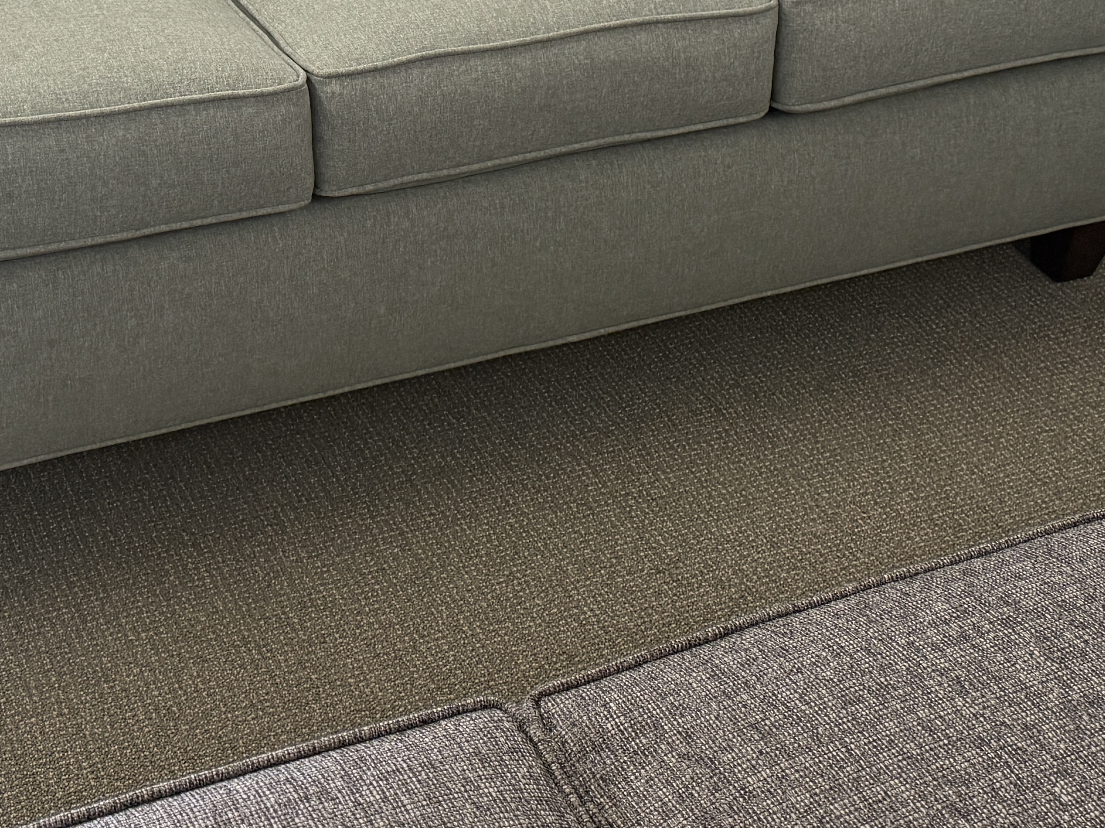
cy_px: 86
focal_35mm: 62
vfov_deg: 23.1
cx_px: 362
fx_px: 1979
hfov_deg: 30.9
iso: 320
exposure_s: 1/120
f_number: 1.78
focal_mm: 6.76
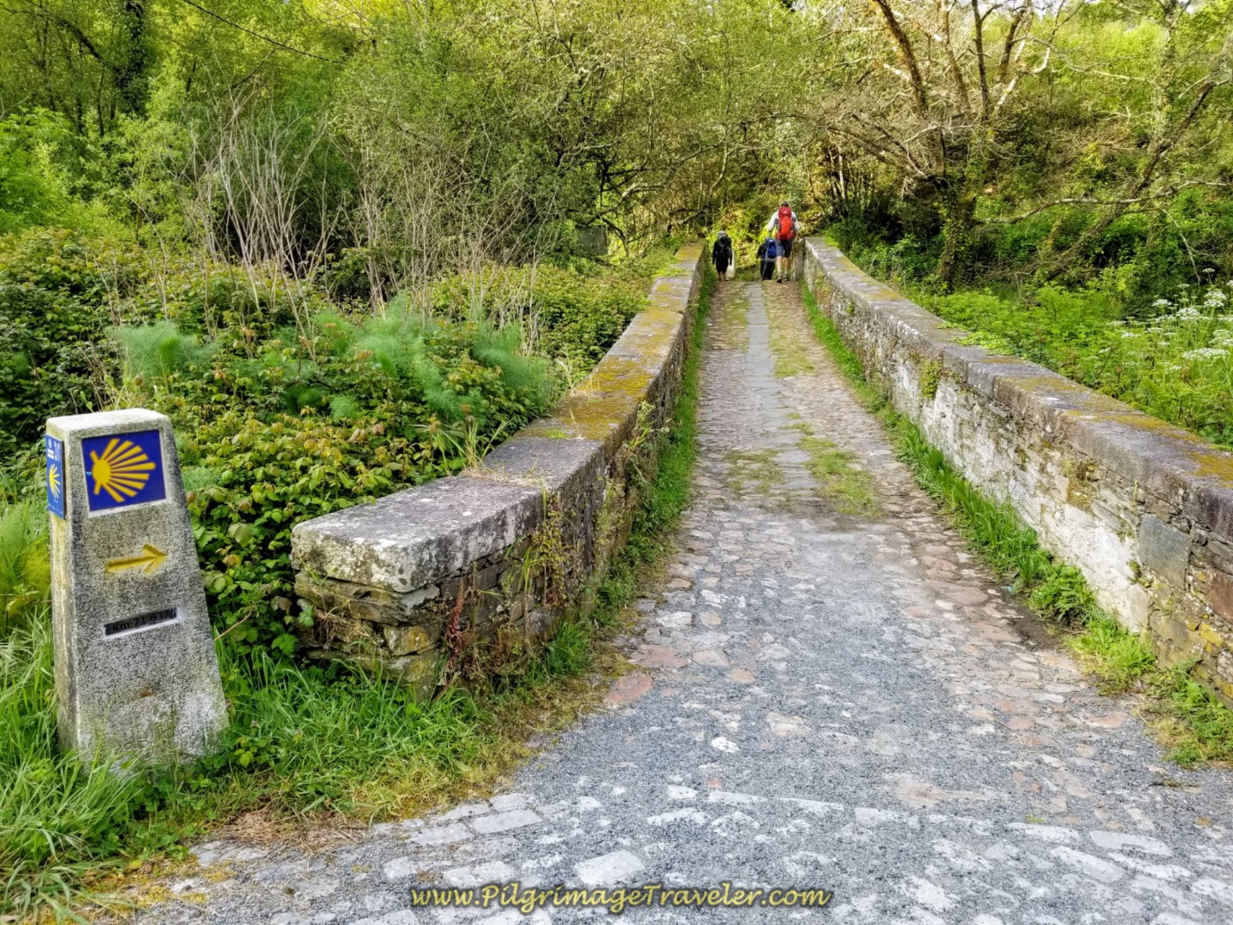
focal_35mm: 26
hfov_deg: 67.3
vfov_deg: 53.1
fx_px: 926
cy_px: 462
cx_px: 616
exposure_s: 1/386
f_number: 1.7
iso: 50
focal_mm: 4.3
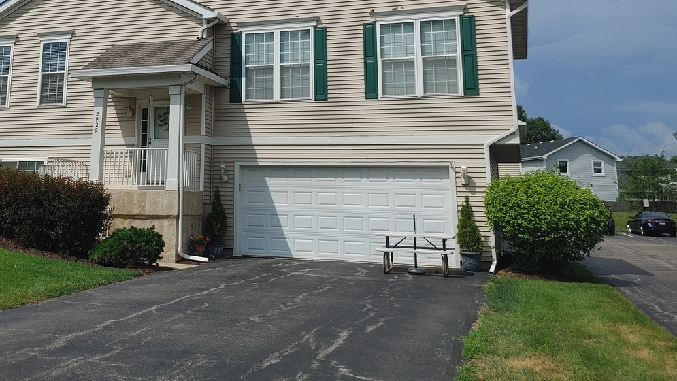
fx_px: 736
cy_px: 37
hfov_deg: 48.3
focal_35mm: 41
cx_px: 207
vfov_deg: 27.9
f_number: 1.8
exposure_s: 1/4545
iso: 50
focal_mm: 4.81
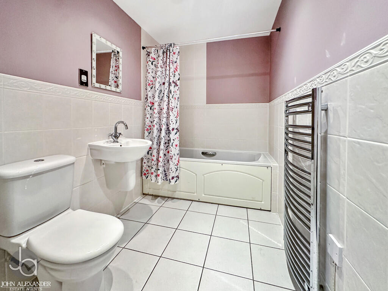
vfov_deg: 85.7
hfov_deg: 102.1
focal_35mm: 14
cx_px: 194
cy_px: 146
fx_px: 157
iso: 250
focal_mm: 2.22
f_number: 2.2
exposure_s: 1/50
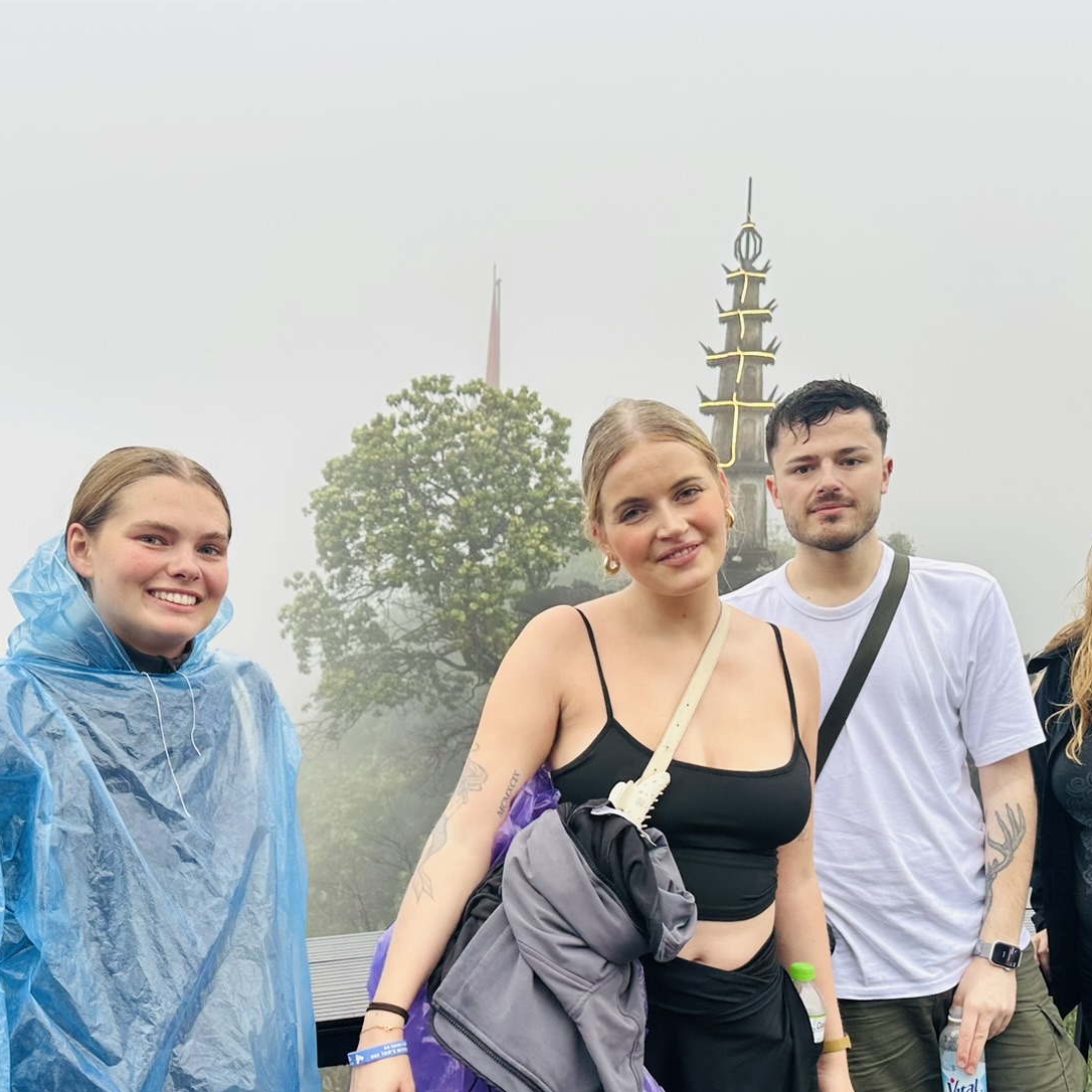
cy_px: 735
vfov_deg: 41.3
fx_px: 1428
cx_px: 479
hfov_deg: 41.8
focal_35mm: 40
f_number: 1.78
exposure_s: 1/116
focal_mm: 6.86
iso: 50
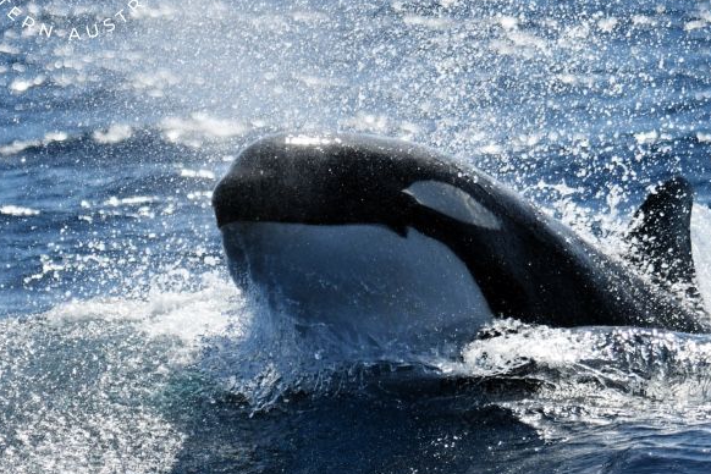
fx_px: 5431
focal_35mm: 275
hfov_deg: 7.5
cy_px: 169
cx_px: 456
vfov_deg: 5.0
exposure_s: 1/8000
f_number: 5.6
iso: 560
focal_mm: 200
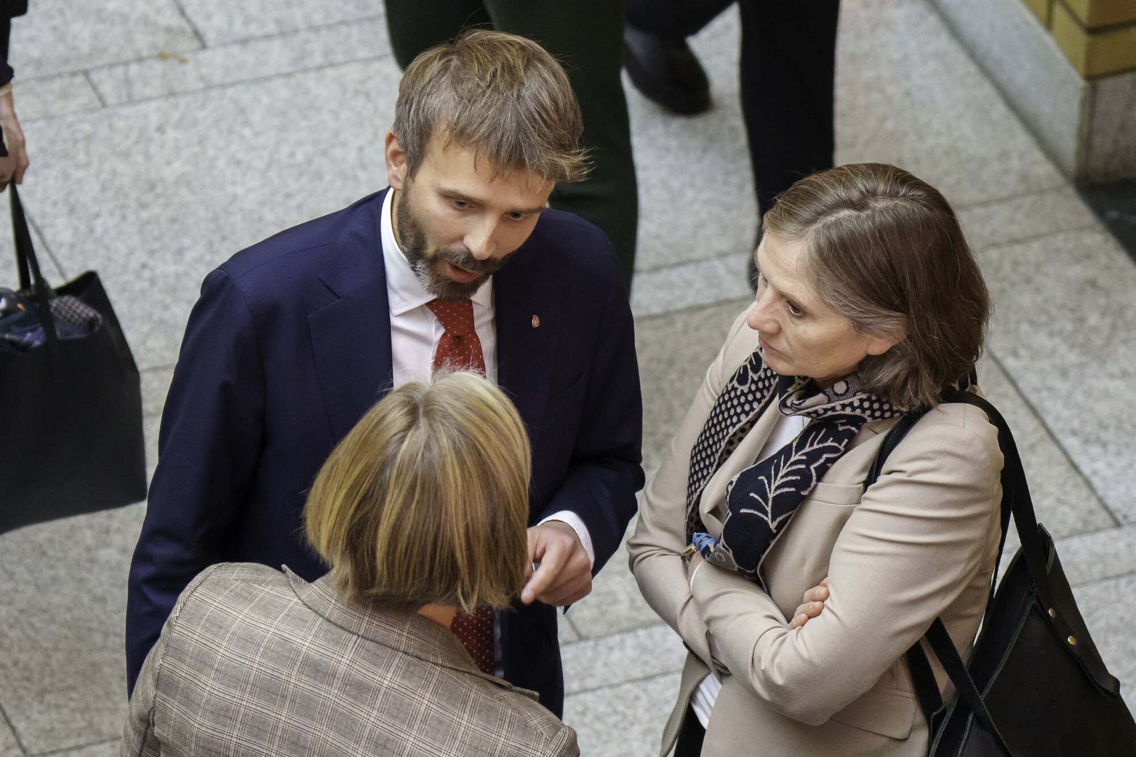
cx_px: 568
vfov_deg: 9.3
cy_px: 378
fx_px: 4669
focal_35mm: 148
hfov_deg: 13.9
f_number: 2.8
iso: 2500
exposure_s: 1/320
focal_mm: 99
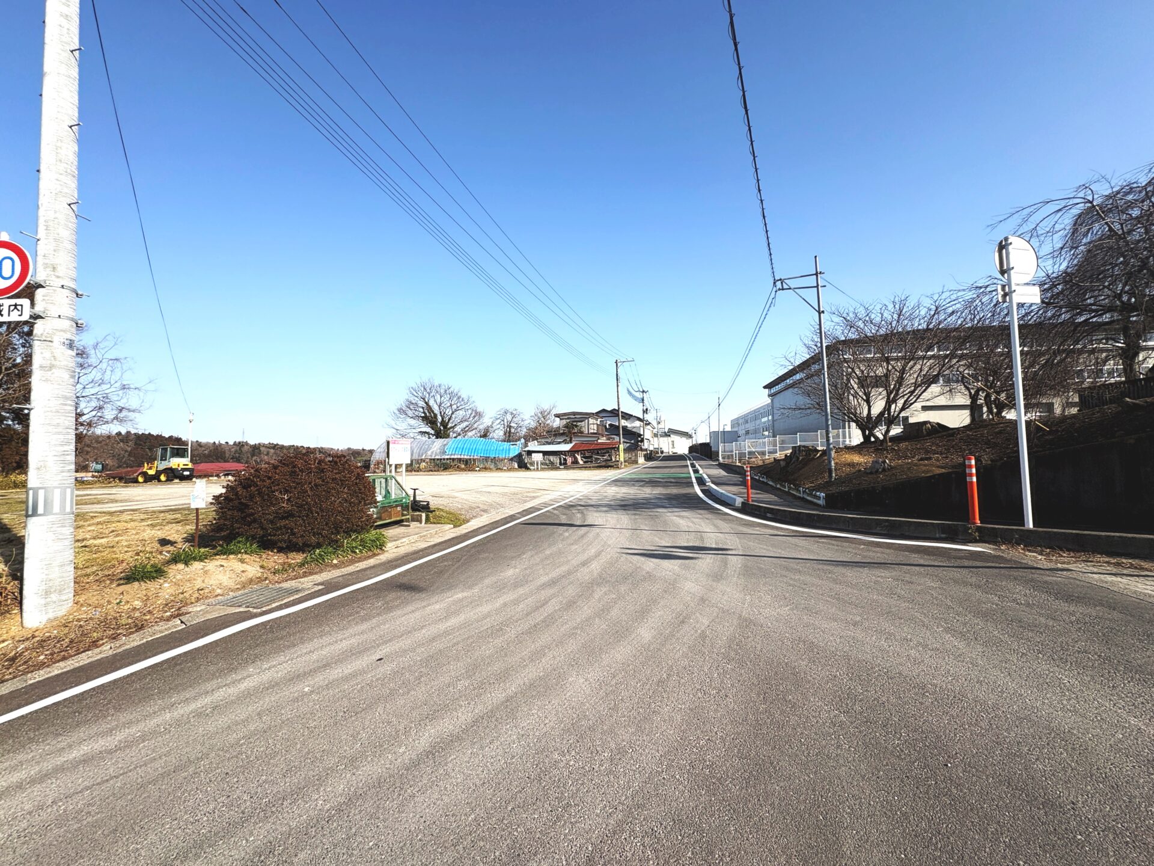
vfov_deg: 85.7
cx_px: 577
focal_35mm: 14
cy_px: 433
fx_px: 467
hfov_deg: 102.1
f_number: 2.2
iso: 40
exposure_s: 1/2028
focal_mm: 2.22
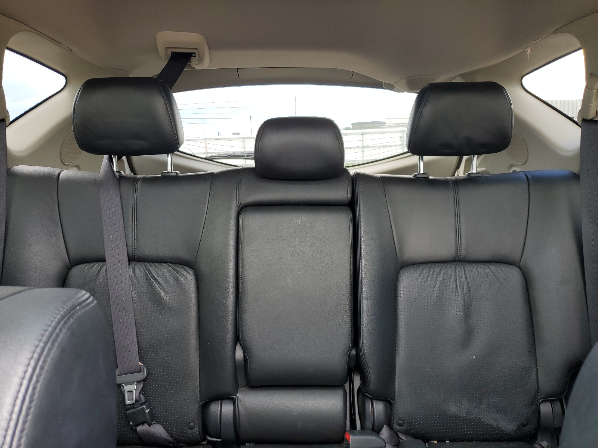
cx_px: 299
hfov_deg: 67.3
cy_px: 224
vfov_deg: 53.1
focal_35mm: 26
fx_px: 449
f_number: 1.5
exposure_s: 1/120
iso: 55
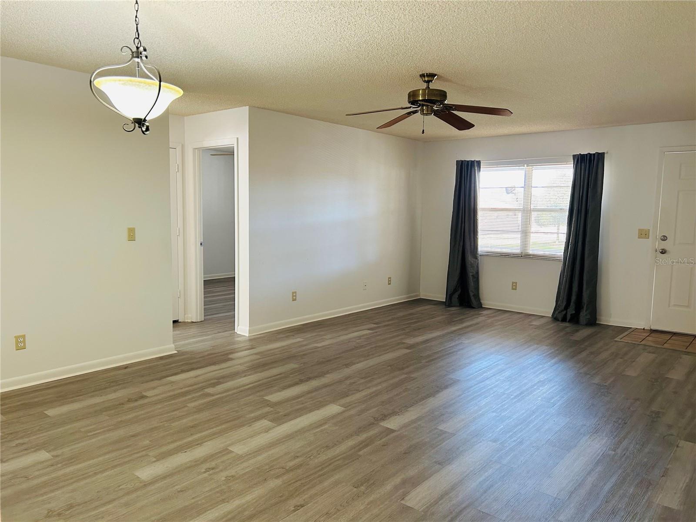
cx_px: 348
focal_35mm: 26
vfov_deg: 53.1
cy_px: 261
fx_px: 523
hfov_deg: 67.3
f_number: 1.5
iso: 160
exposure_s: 1/60
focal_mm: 5.7
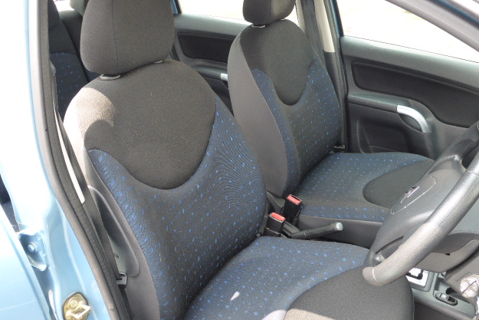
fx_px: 439
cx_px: 241
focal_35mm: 33
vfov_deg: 40.0
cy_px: 155
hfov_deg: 57.2
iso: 200
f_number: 3.6
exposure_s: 1/60
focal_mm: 5.4
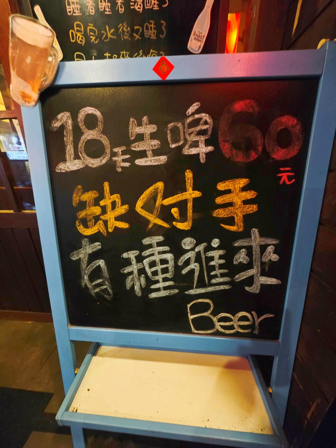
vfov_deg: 110.5
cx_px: 168
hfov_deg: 94.5
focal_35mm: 12
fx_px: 155
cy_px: 224
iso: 250
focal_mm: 2.03
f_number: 1.8
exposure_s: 1/24
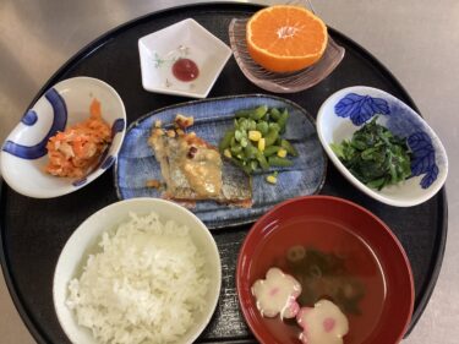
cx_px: 230
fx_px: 411
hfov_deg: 58.4
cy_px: 172
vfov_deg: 45.4
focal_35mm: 31
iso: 320
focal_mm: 3.3
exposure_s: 1/60
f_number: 2.4
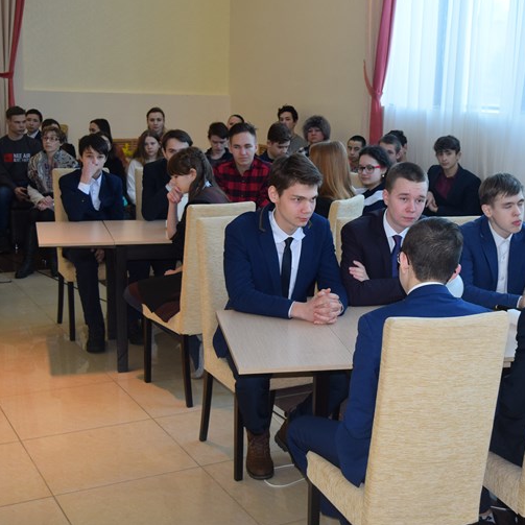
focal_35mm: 51
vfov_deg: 33.6
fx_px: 870
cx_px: 363
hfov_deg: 33.2
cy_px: 257
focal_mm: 25
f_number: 5
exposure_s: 1/100
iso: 800
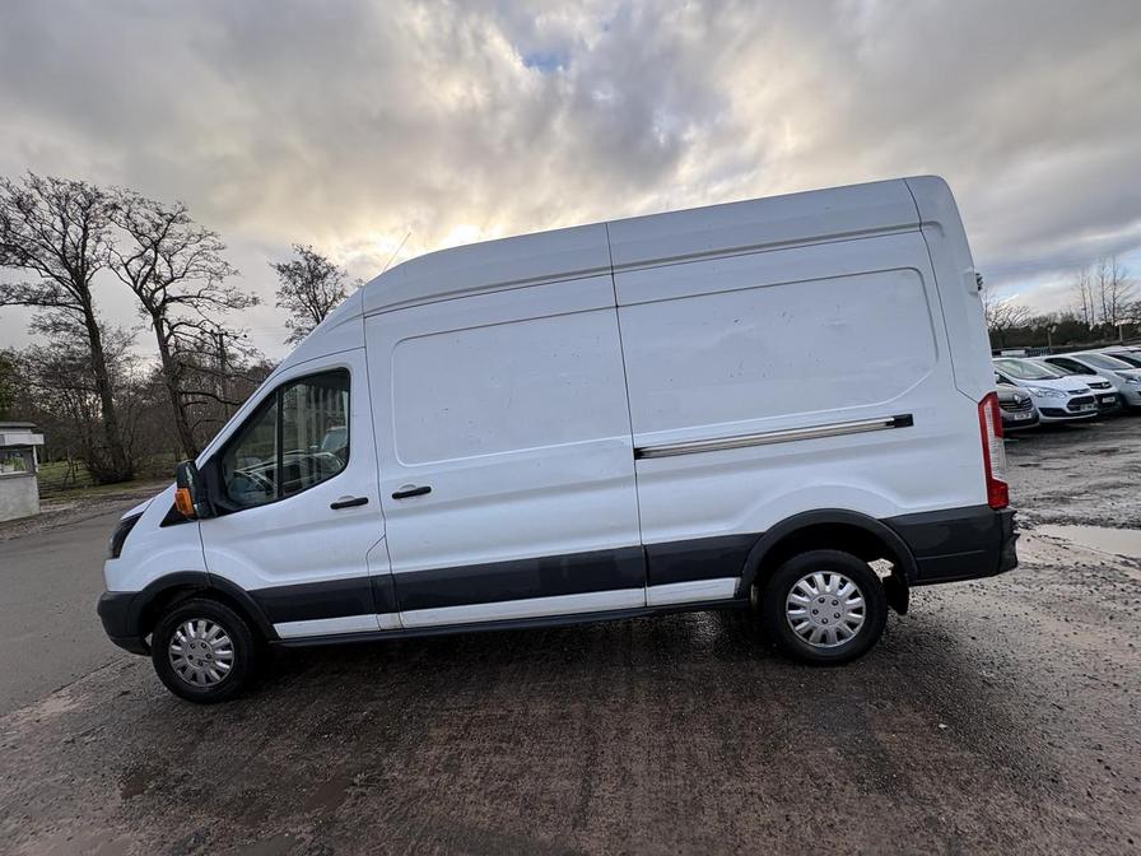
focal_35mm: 14
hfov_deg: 102.1
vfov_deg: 85.7
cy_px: 428
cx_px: 570
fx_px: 461
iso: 40
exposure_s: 1/340
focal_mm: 2.22
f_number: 2.2
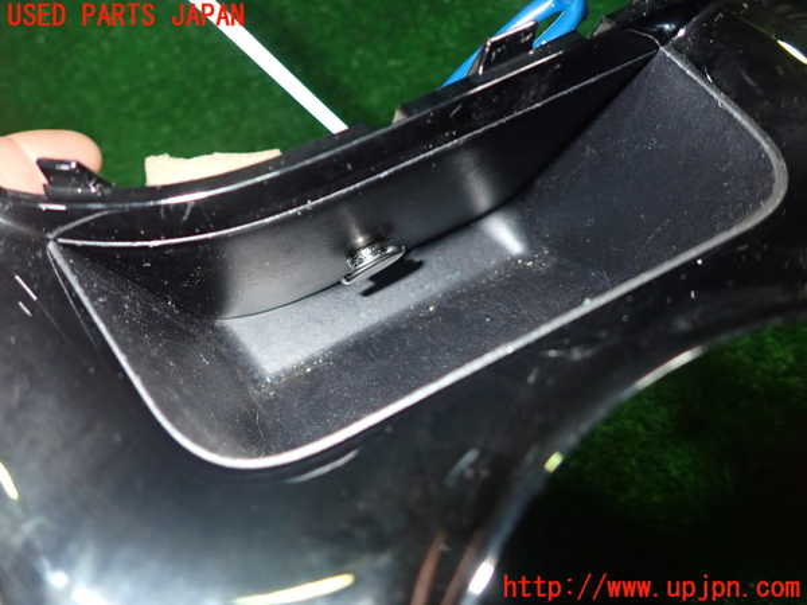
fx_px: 583
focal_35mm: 25
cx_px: 404
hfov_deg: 69.4
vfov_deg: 54.9
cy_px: 302
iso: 400
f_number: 5.6
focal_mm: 4.5
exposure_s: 1/30
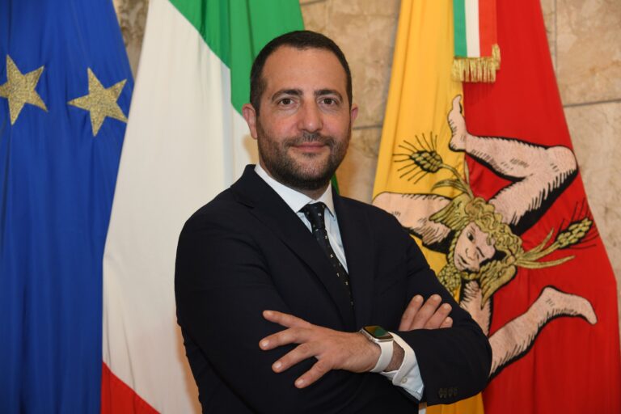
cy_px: 207
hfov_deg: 27.0
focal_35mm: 75
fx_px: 1294
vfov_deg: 18.2
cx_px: 310
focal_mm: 75
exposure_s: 1/80
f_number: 5.6
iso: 800
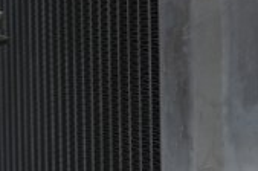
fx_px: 1164
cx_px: 182
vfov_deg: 8.4
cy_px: 89
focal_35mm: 163
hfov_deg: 12.6
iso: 800
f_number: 4.8
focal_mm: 30.5
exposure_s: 1/125
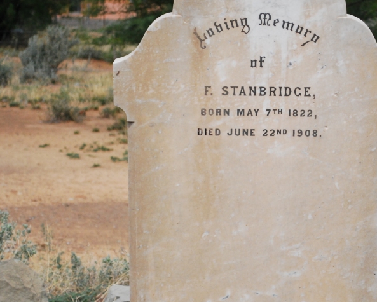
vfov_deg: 11.5
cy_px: 138
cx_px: 247
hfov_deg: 14.4
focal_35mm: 134
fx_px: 1494
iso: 800
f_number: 5.6
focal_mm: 55
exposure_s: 1/4000
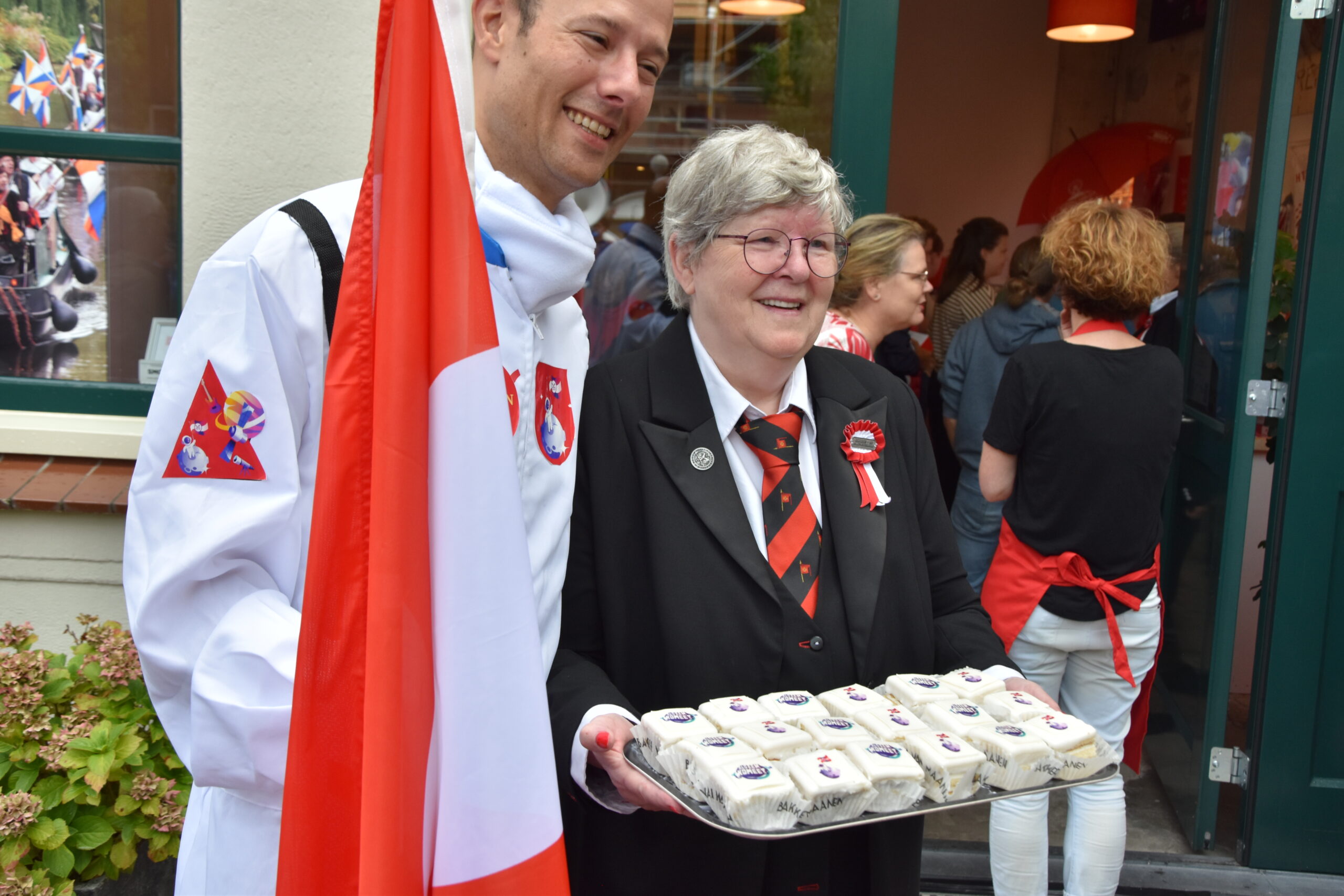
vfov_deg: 35.5
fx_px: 1400
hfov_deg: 51.3
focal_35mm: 38
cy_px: 448
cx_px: 672
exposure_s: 1/125
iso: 400
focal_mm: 25
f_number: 5.6
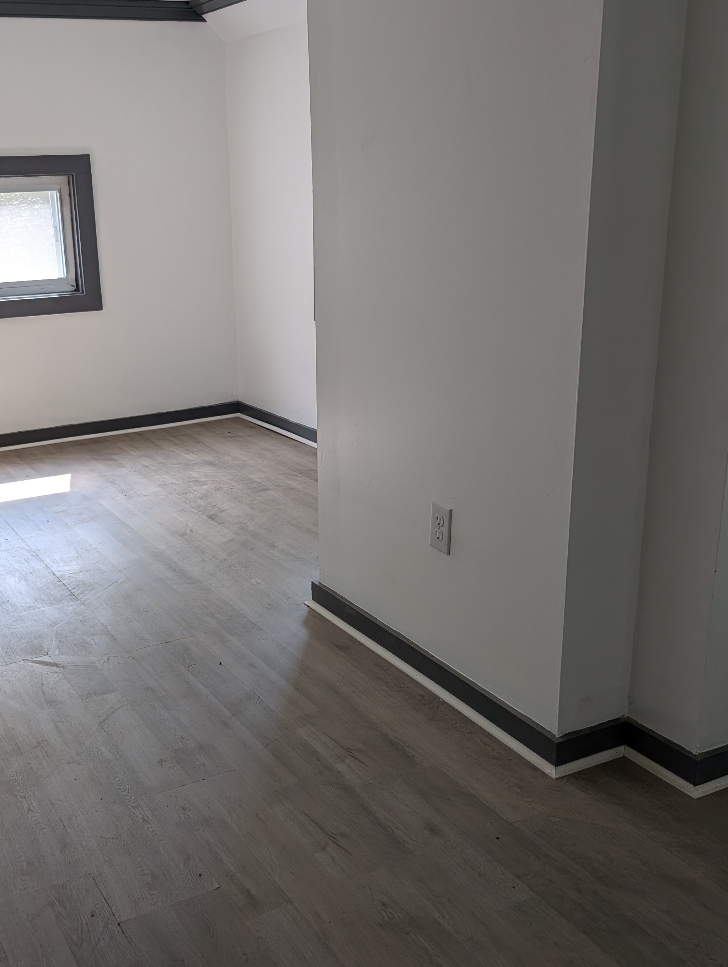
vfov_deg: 51.1
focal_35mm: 36
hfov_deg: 39.5
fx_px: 1007
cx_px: 268
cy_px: 550
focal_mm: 6.9
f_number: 1.68
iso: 27
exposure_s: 1/115
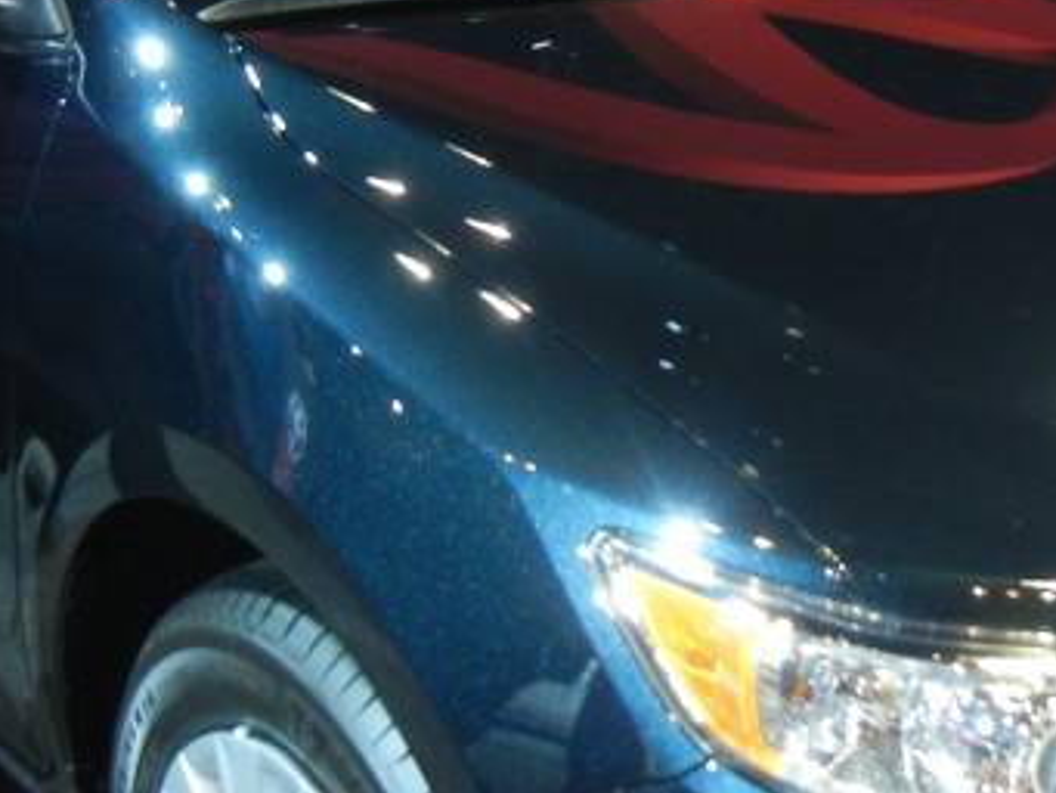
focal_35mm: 90
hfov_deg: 21.6
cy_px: 152
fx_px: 2747
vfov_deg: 16.3
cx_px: 734
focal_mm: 5.4
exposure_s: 1/46.8
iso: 267
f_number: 3.5
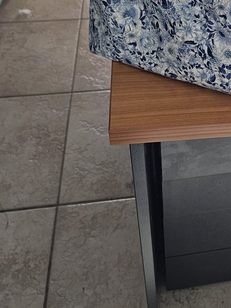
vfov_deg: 35.0
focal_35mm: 53
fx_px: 472
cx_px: 225
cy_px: 60
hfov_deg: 26.2
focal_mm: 6.3
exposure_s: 1/25
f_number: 1.7
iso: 640
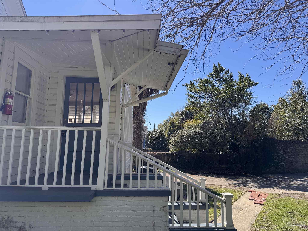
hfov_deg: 71.6
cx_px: 154
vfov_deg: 56.8
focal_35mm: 24
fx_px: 214
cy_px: 116
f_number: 1.78
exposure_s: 1/3096
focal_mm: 6.76
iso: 80
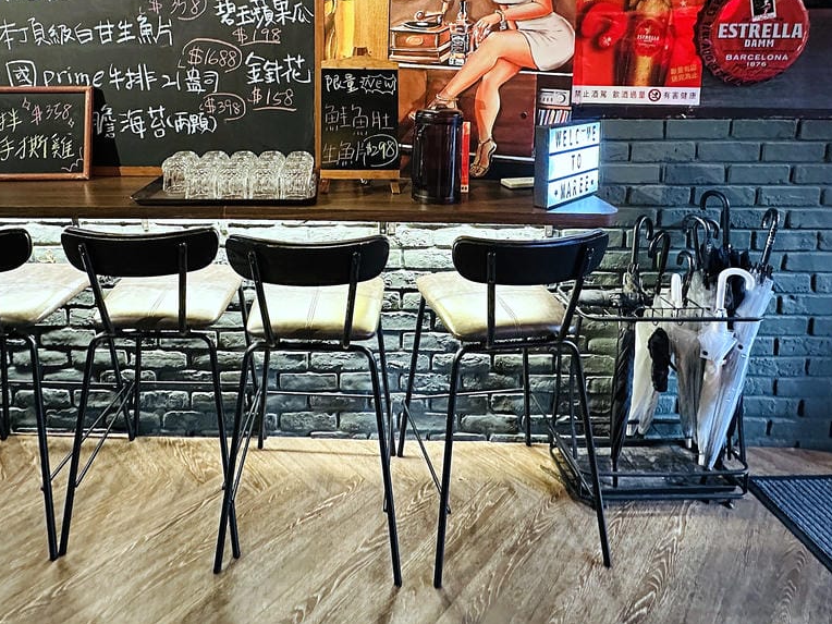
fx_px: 529
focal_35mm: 22
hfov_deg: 75.8
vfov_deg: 57.1
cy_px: 136
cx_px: 348
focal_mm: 2.22
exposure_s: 1/40
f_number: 2.2
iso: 1000
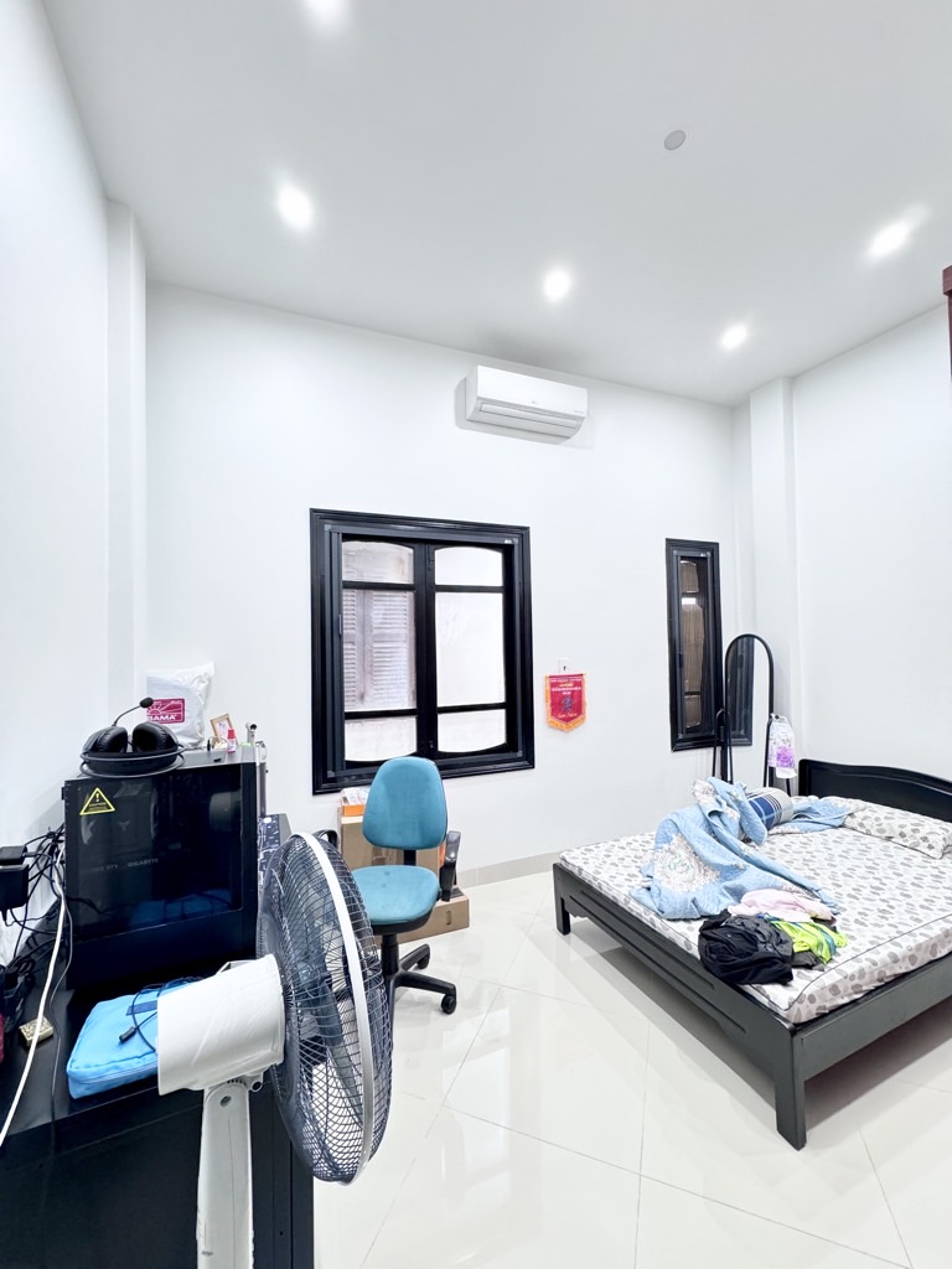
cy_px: 634
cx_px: 476
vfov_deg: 102.1
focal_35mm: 14
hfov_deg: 85.7
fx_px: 513
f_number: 2.2
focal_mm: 2.22
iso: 320
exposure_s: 1/50
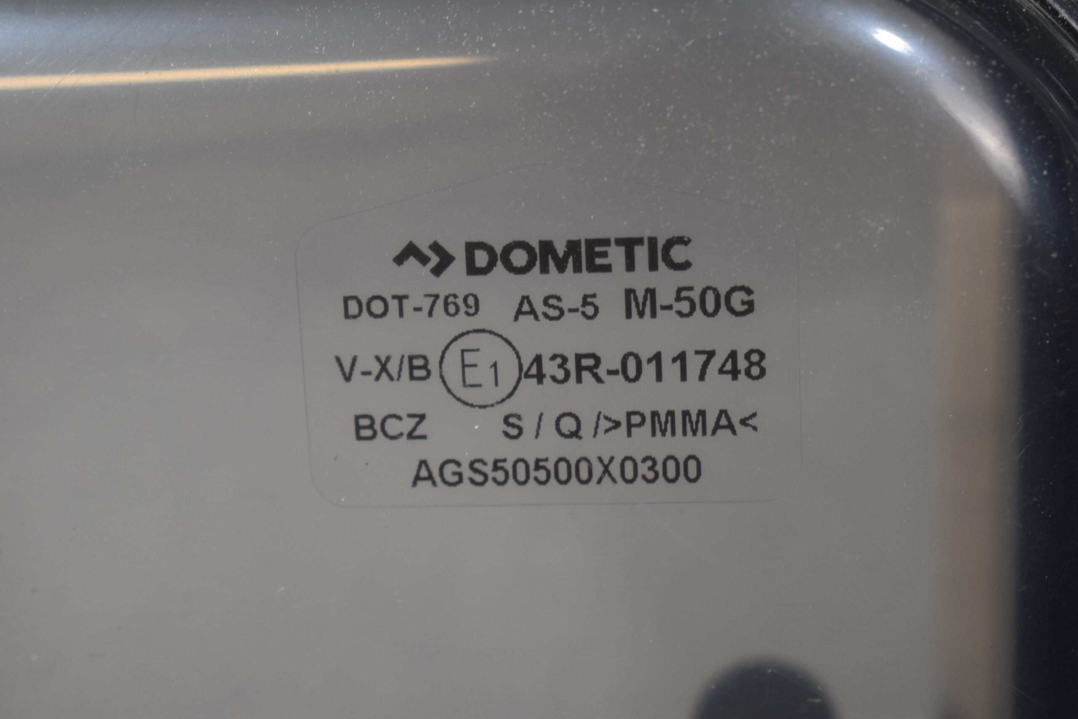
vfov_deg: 16.6
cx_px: 539
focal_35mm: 82
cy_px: 360
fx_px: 2470
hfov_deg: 24.6
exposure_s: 1/60
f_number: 5.6
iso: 400
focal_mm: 55
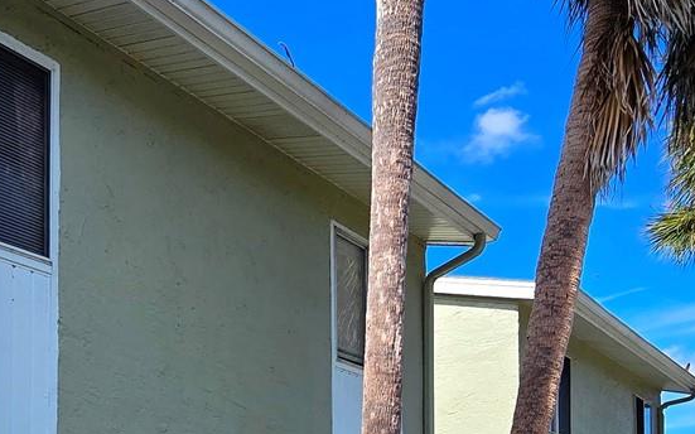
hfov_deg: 46.8
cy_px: 549
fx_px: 757
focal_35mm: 40
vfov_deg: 27.3
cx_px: 145
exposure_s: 1/2000
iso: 64
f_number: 2.2
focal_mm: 2.2
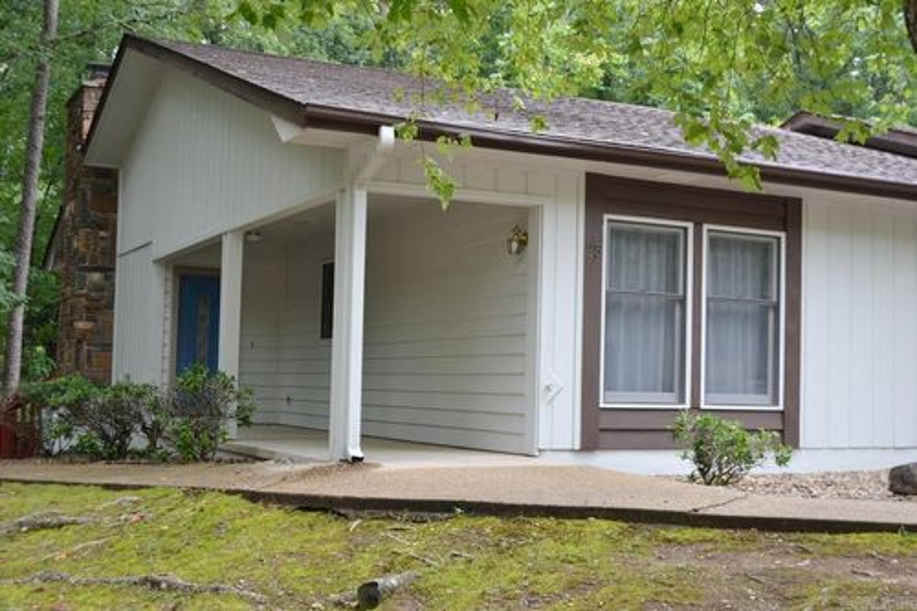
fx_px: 1184
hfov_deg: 42.3
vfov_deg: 28.9
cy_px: 306
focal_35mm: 46
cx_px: 458
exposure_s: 1/125
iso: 400
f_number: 5.6
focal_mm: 31
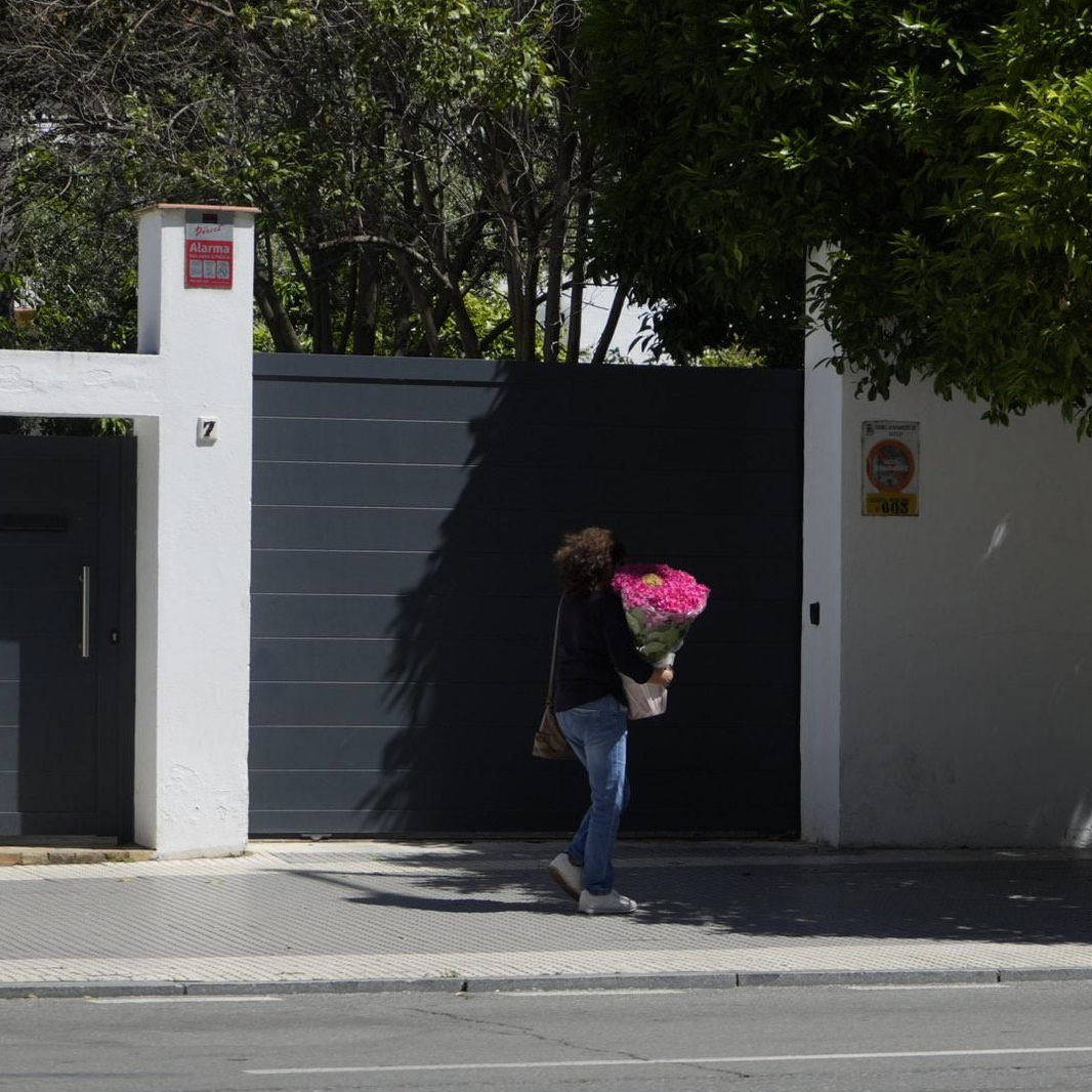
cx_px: 484
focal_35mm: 134
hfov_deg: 13.0
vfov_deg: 13.0
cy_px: 547
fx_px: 4783
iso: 100
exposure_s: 1/800
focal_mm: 70
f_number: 5.6
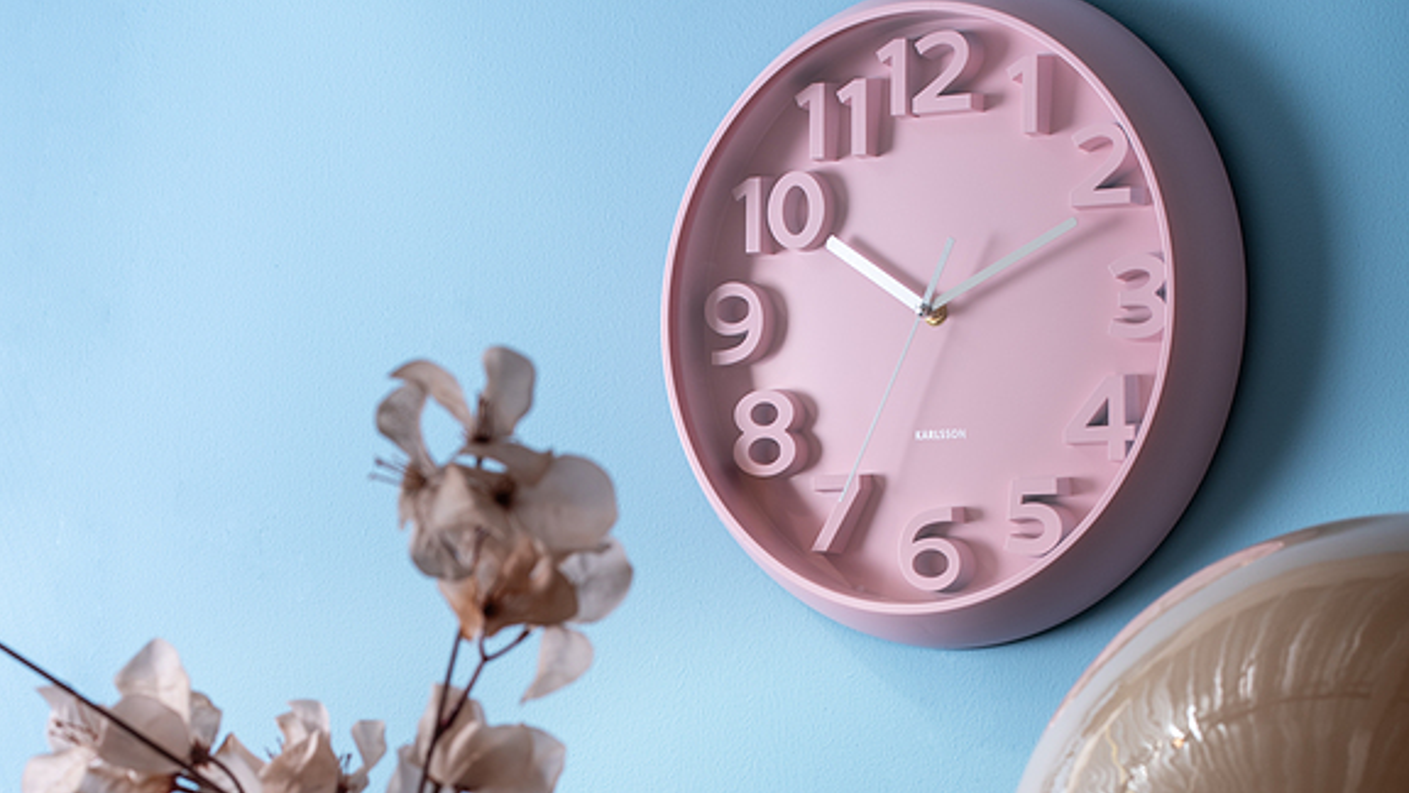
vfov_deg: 7.5
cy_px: 882
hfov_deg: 13.4
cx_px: 703
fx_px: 6015
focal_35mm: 161
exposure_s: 1/125
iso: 125
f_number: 10
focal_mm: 102
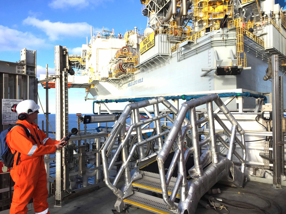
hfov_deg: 61.7
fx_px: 240
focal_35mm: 29
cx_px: 143
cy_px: 107
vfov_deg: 48.2
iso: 32
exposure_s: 1/1647
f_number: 2.2
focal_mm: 4.15
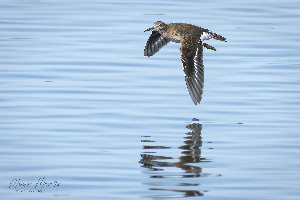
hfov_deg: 2.7
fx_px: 6250
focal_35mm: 750
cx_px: 150
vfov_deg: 1.8
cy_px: 100
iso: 2500
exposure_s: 1/3200
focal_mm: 500
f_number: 8
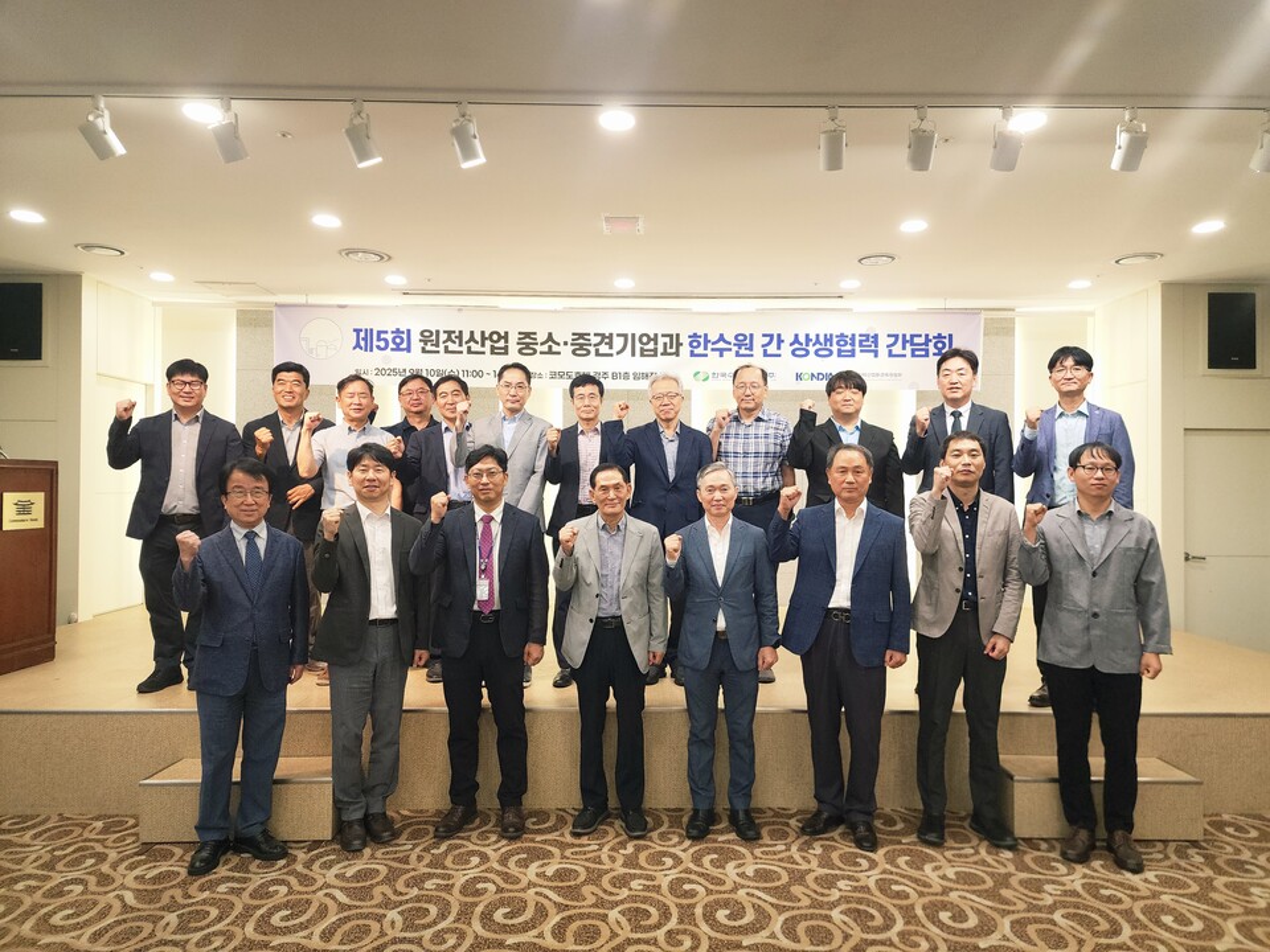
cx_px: 635
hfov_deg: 73.9
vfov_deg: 58.9
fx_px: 844
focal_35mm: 23
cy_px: 476
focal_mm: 6.4
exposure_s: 1/120
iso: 250
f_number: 1.8
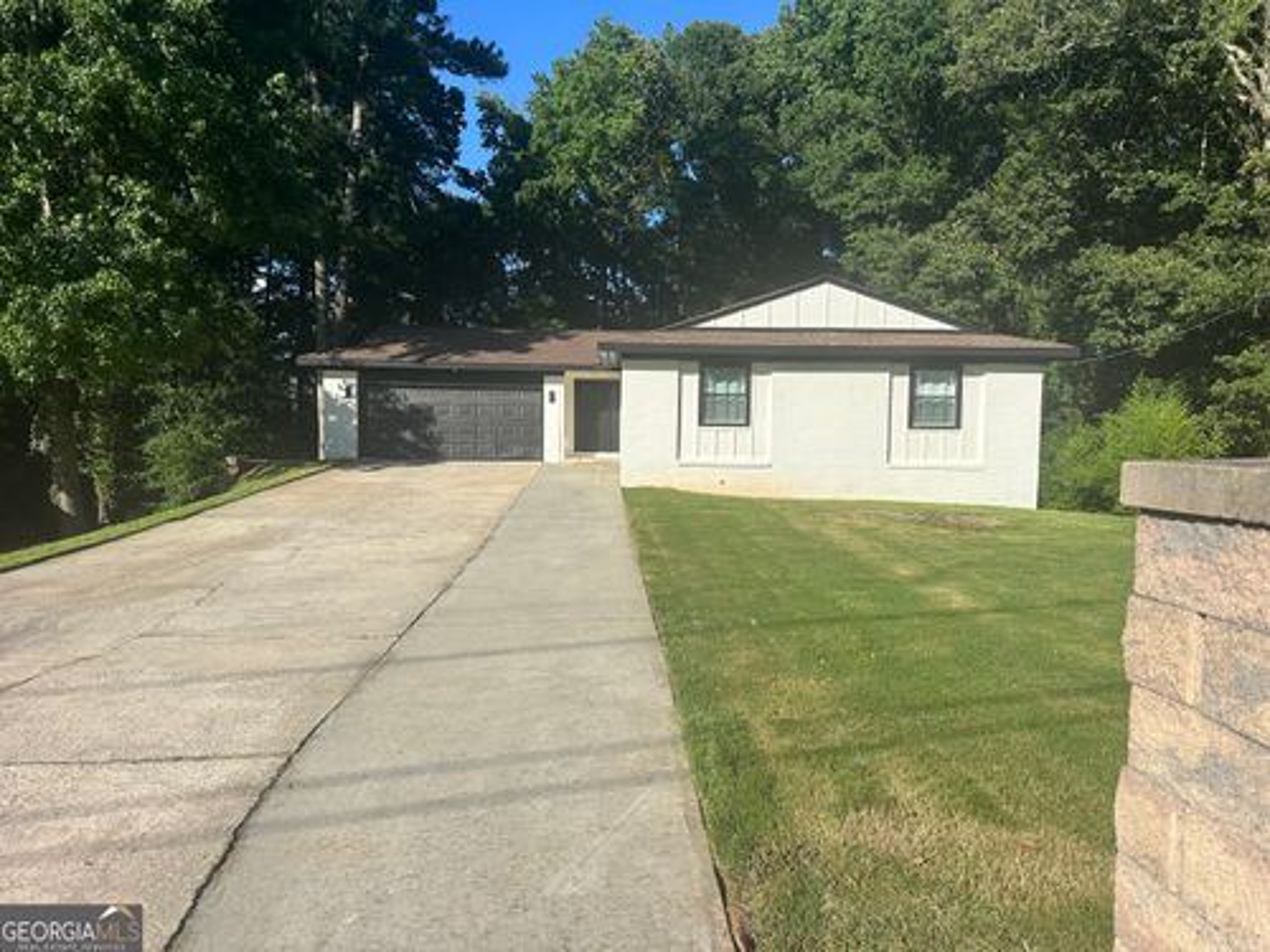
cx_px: 635
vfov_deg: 56.8
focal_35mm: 24
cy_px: 476
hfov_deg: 71.6
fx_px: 881
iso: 80
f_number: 1.78
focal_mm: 6.86
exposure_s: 1/4762
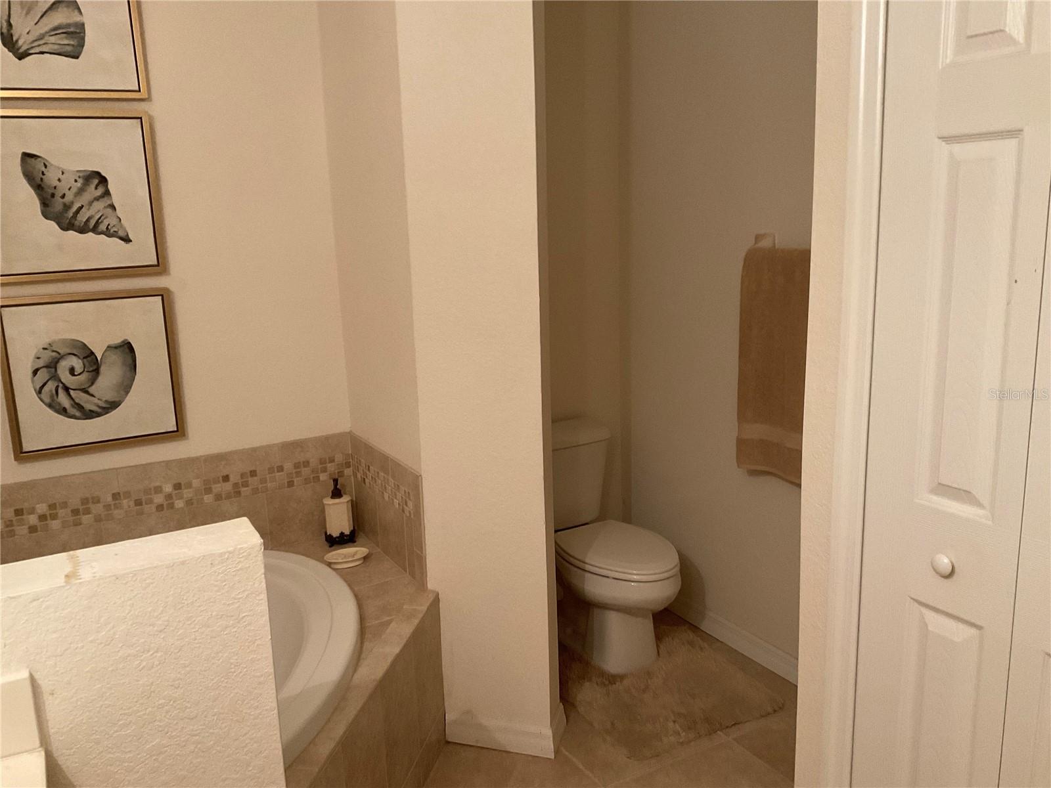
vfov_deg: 48.2
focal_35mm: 29
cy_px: 394
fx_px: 880
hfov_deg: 61.7
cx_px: 526
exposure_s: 1/60
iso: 200
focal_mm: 3
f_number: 1.8
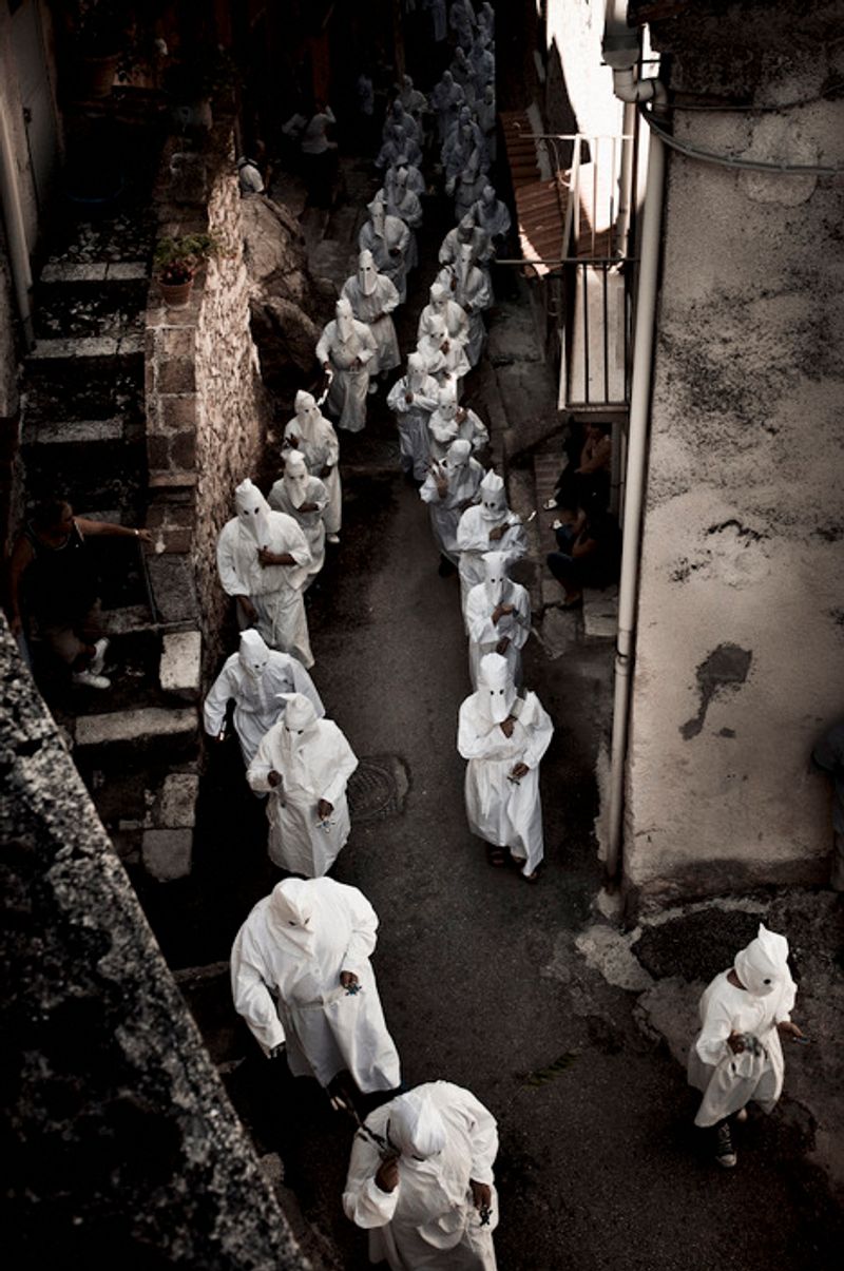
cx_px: 422
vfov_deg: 54.5
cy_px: 636
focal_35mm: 35
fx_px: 1234
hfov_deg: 37.8
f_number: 8
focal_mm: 35
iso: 100
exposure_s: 1/180
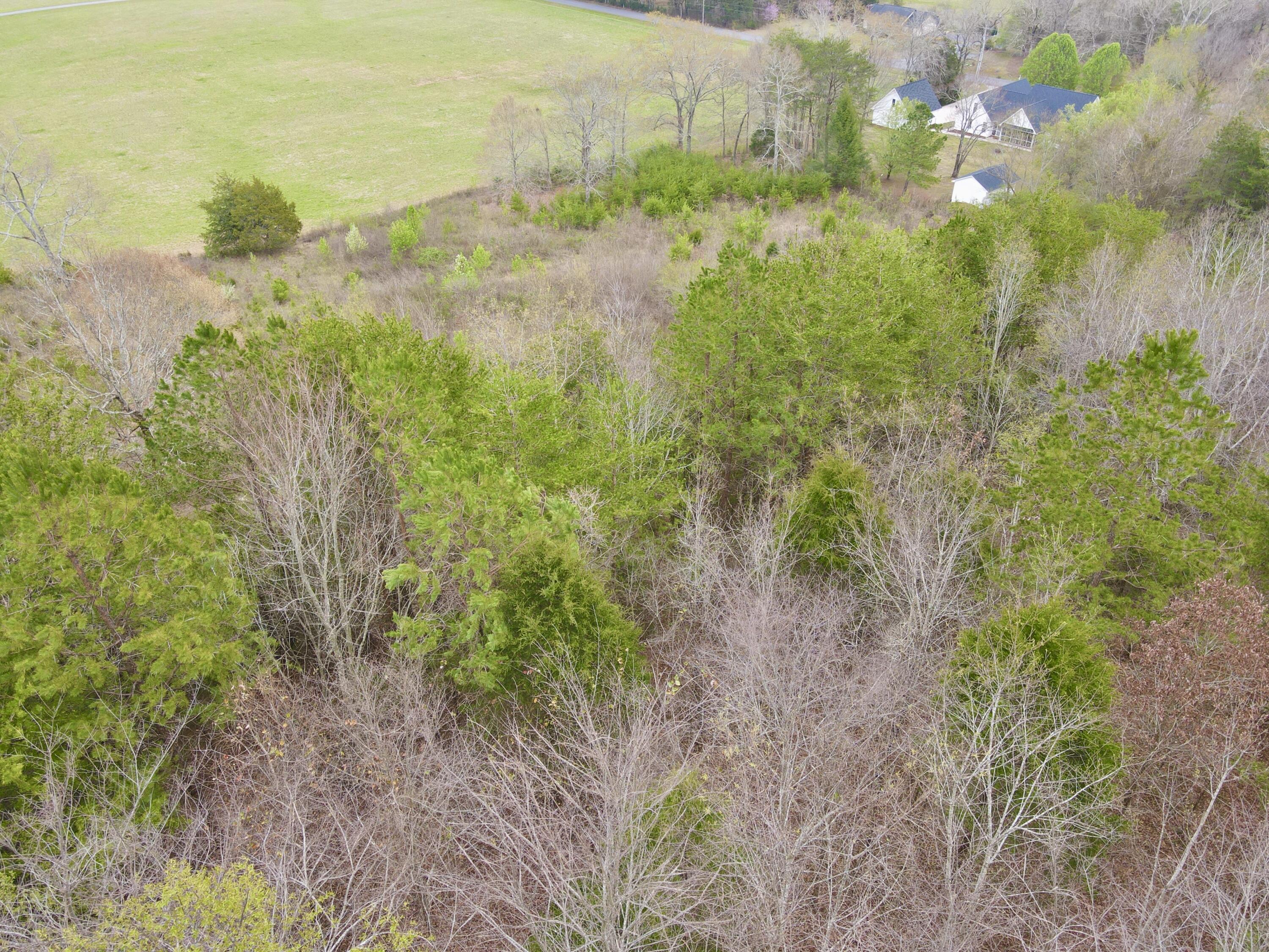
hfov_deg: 71.6
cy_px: 476
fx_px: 880
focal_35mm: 24
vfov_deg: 56.8
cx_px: 634
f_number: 2.8
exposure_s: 1/40
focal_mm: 4.5
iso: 100
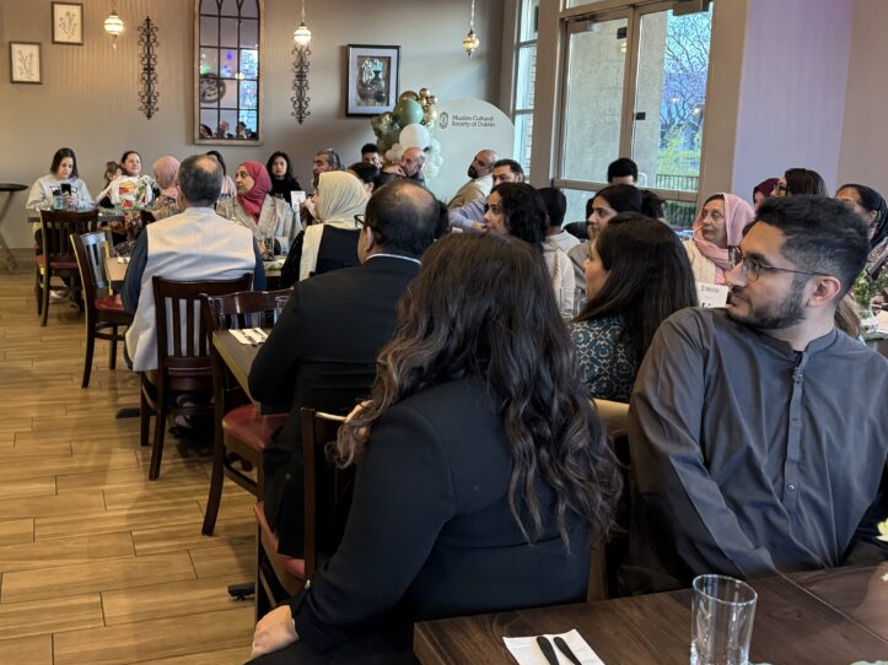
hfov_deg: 52.9
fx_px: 872
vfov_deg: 41.5
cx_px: 295
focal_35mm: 34
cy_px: 259
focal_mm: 6.76
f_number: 1.78
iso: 1000
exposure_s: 1/40
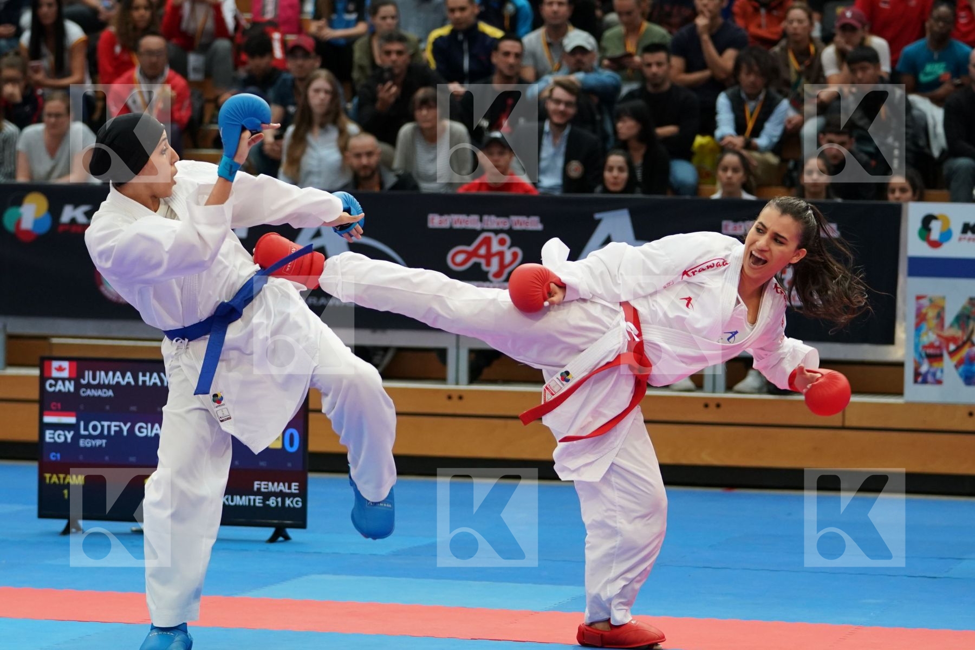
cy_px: 325
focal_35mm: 138
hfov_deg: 14.9
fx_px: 3737
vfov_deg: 9.9
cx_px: 488
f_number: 2.8
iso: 2000
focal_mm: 92
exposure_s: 1/1000
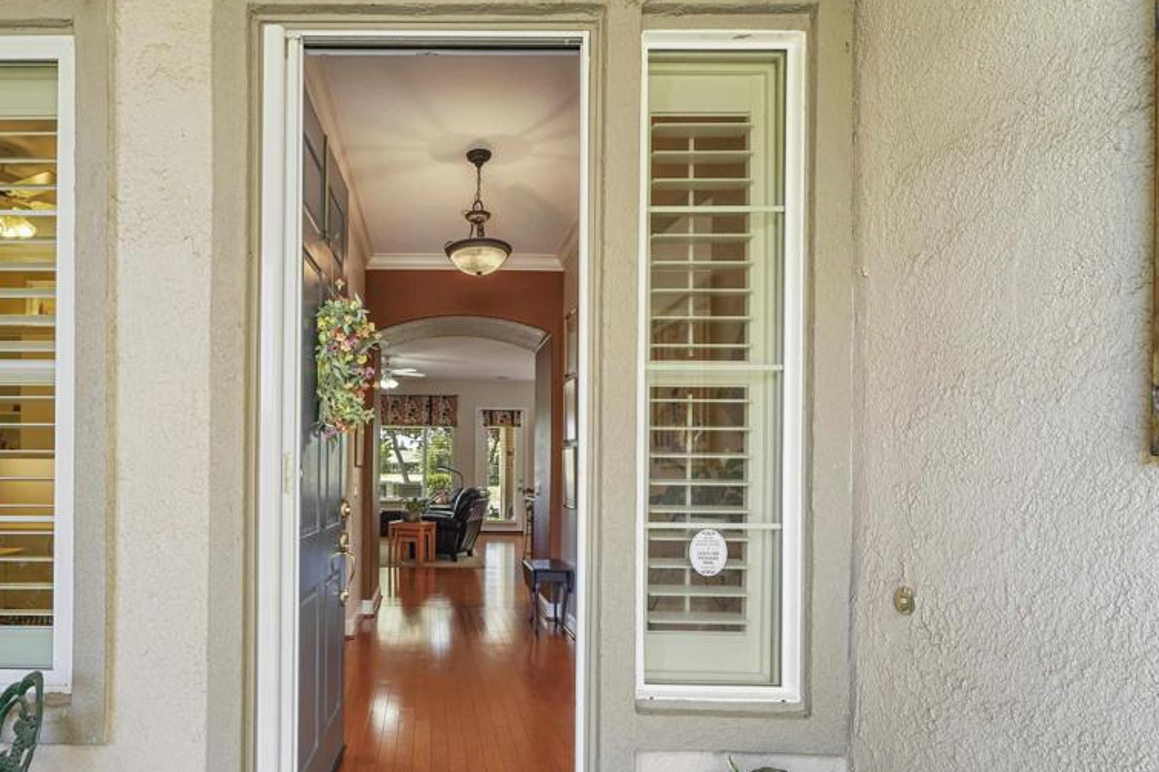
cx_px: 428
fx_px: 612
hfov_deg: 85.1
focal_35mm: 19
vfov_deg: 64.0
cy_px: 457
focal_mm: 14
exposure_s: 1/3
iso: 100
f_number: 8
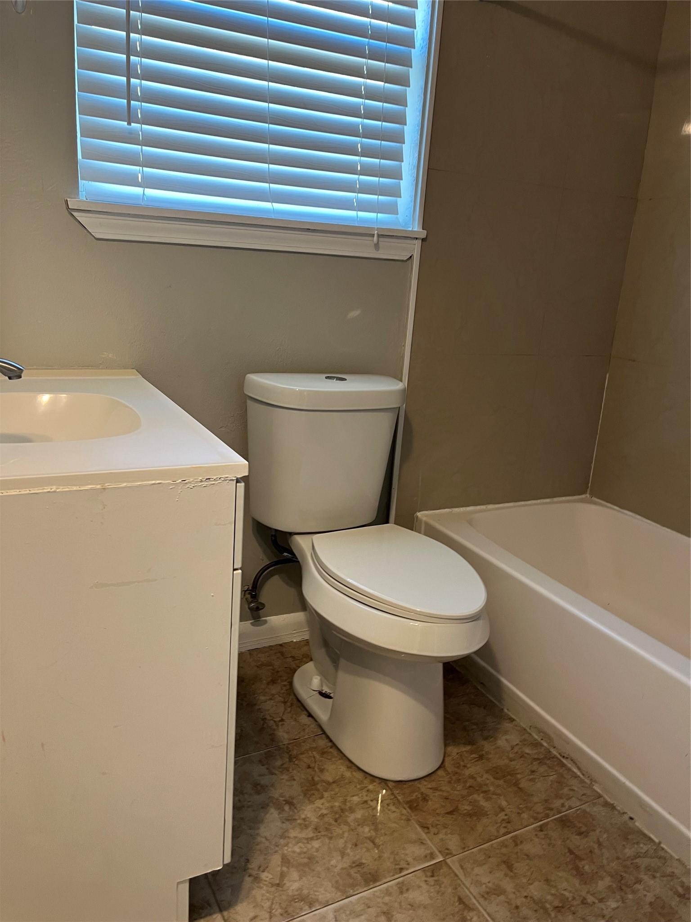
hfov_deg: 53.1
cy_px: 461
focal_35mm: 26
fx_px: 692
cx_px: 346
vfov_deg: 67.3
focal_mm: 5.1
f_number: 1.6
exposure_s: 1/60
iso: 100
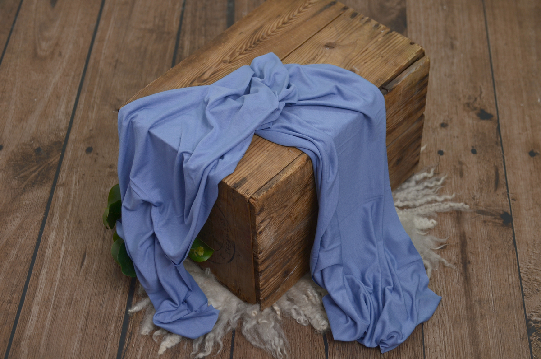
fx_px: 1035
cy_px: 180
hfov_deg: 29.3
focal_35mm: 69
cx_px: 270
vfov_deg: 19.6
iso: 200
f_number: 4.5
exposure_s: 1/100
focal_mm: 46
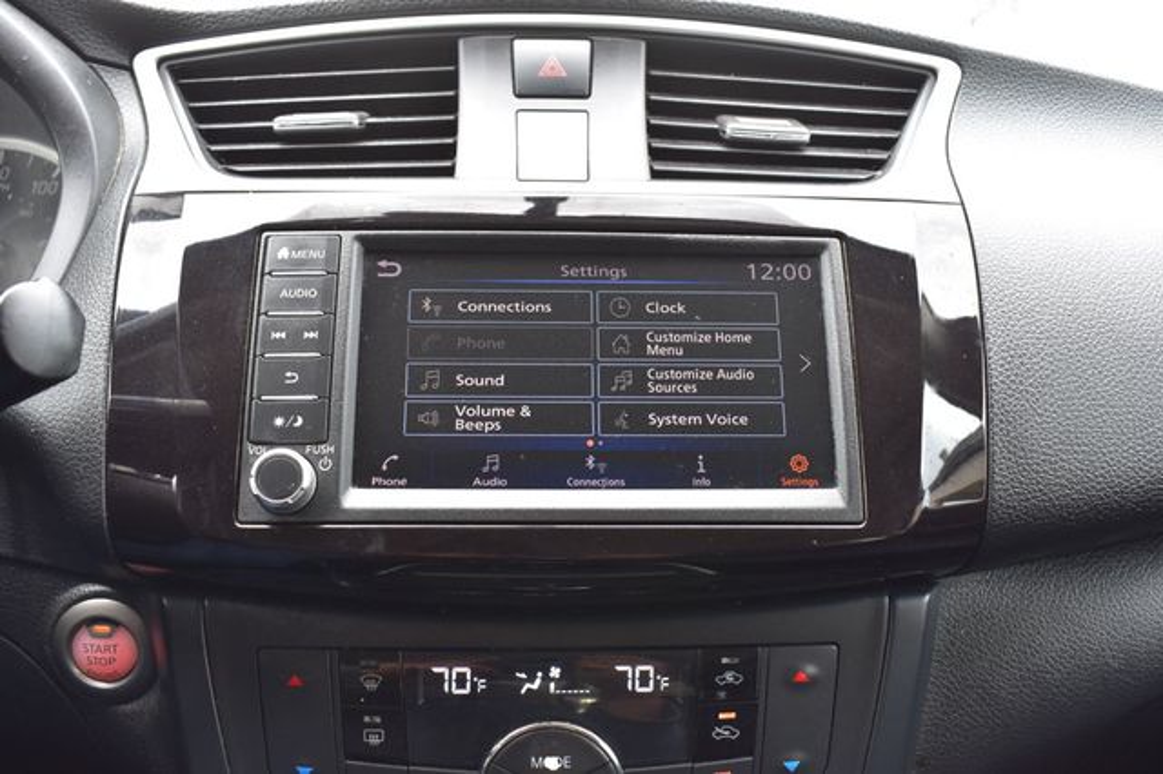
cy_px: 387
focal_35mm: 33
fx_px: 1065
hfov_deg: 57.2
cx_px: 582
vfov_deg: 39.9
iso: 400
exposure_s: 1/25
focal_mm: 22
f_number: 7.1
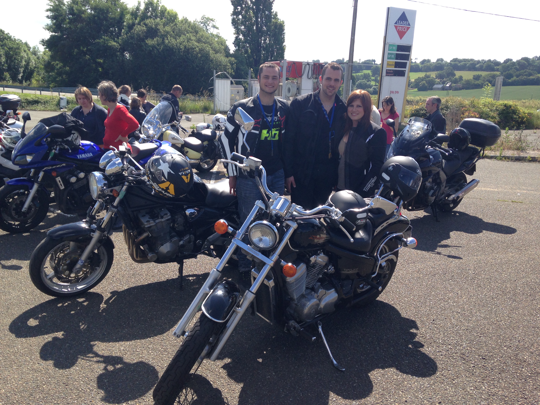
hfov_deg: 55.4
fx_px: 515
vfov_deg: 42.9
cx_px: 270
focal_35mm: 33
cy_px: 202
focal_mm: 4.12
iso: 50
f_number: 2.4
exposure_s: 1/903
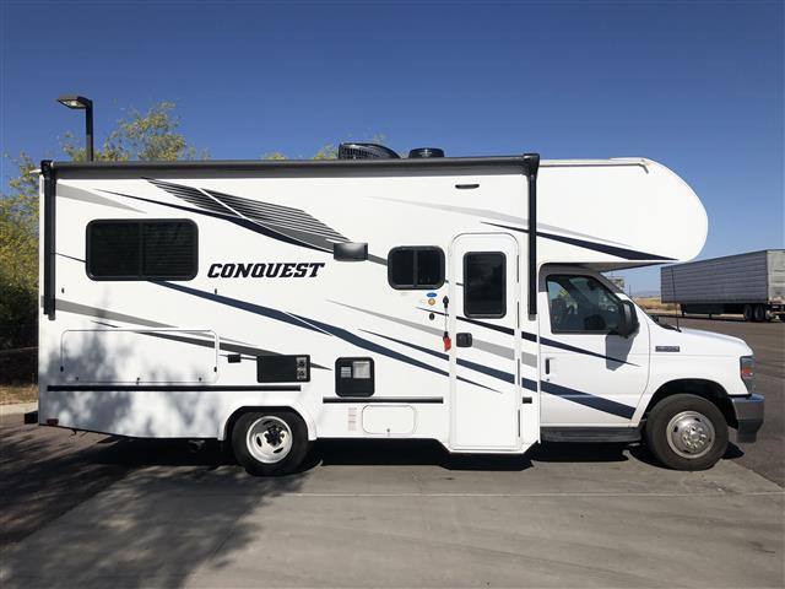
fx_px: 635
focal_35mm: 28
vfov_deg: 49.7
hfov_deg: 63.4
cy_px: 294
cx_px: 392
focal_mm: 3.99
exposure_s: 1/6944
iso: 25
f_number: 1.8
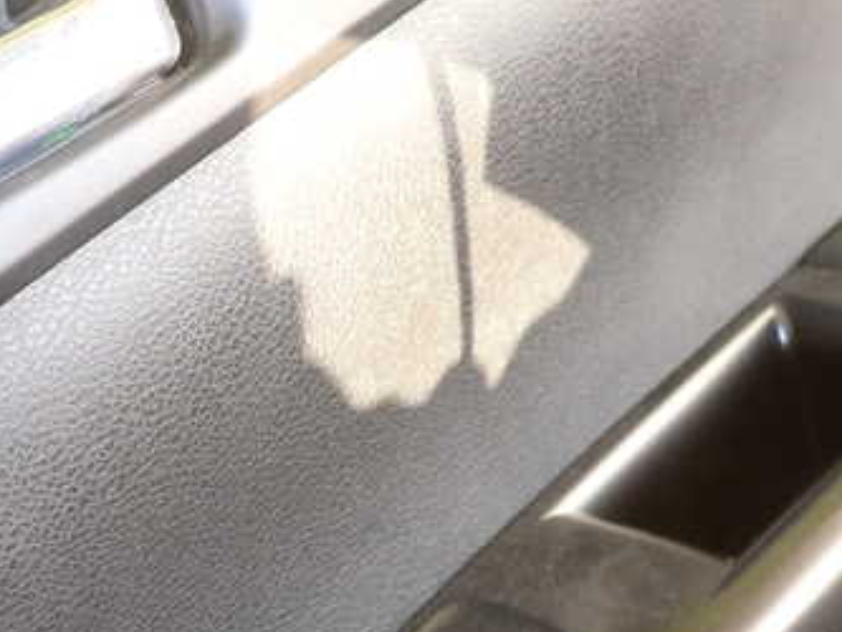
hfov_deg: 40.5
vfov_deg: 31.7
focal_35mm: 45
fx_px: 1095
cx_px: 185
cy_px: 468
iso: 200
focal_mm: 4.5
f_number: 2
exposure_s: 1/60
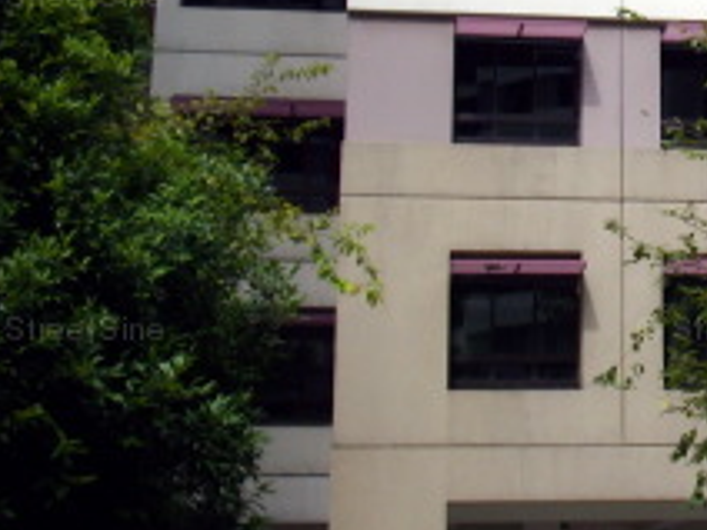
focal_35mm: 96
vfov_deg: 15.1
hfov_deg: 19.1
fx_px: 1961
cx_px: 887
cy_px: 0
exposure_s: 1/125
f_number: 5.6
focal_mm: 6.2
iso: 80
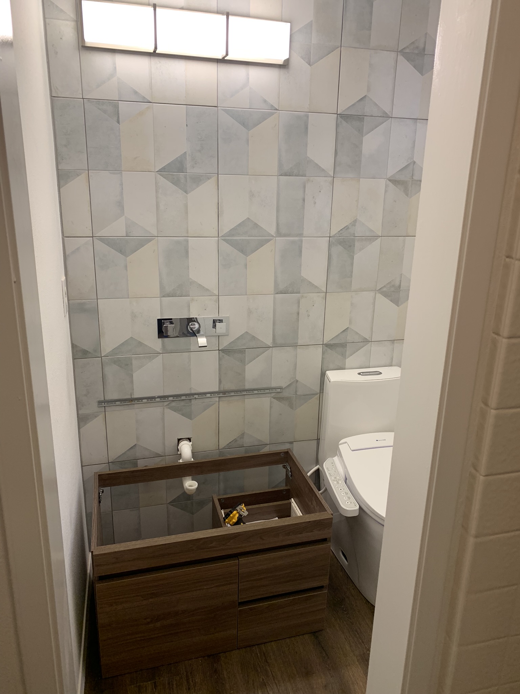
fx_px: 521
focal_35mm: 26
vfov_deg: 67.3
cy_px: 347
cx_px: 260
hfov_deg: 53.1
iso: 64
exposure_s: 1/60
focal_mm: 4.25
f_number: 1.8
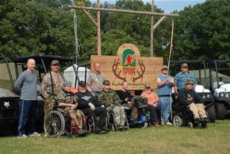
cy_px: 77
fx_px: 336
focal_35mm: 52
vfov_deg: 25.8
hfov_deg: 37.8
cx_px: 115
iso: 100
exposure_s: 1/25
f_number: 22
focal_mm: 35
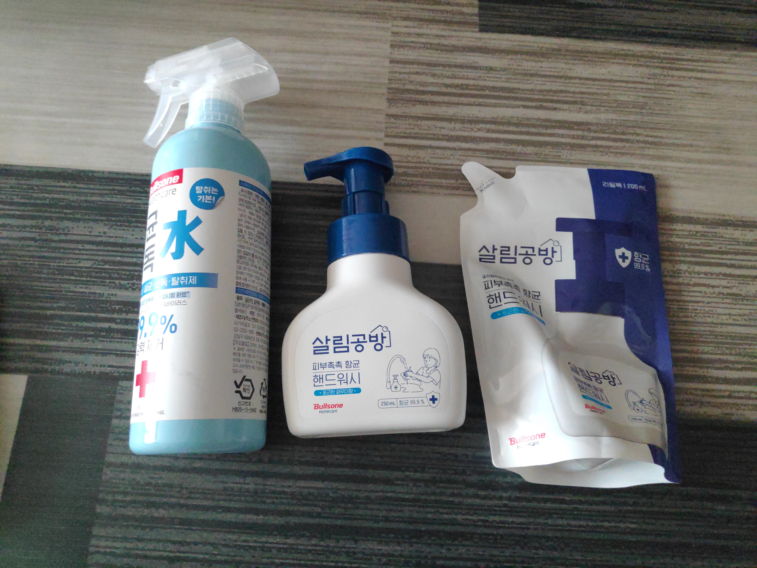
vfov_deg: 66.0
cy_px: 284
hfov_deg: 81.7
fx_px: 437
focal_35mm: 20
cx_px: 378
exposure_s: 1/20
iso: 2187
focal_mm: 3.94
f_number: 1.9
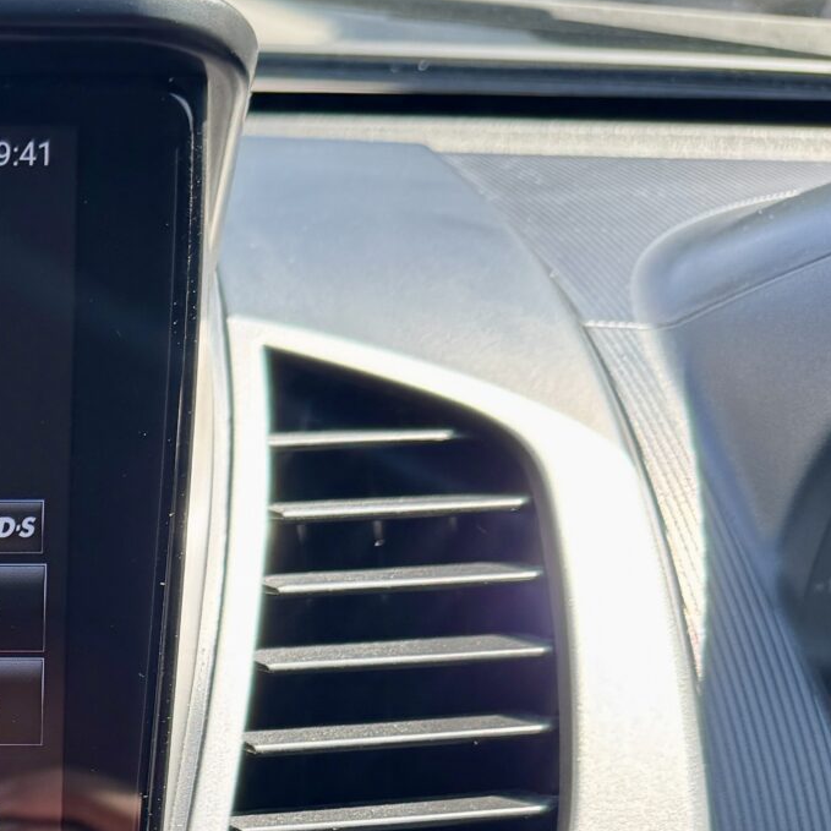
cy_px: 929
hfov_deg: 19.0
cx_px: -420
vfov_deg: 20.6
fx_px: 2173
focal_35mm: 80
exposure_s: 1/399
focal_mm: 6.76
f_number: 1.78
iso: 80
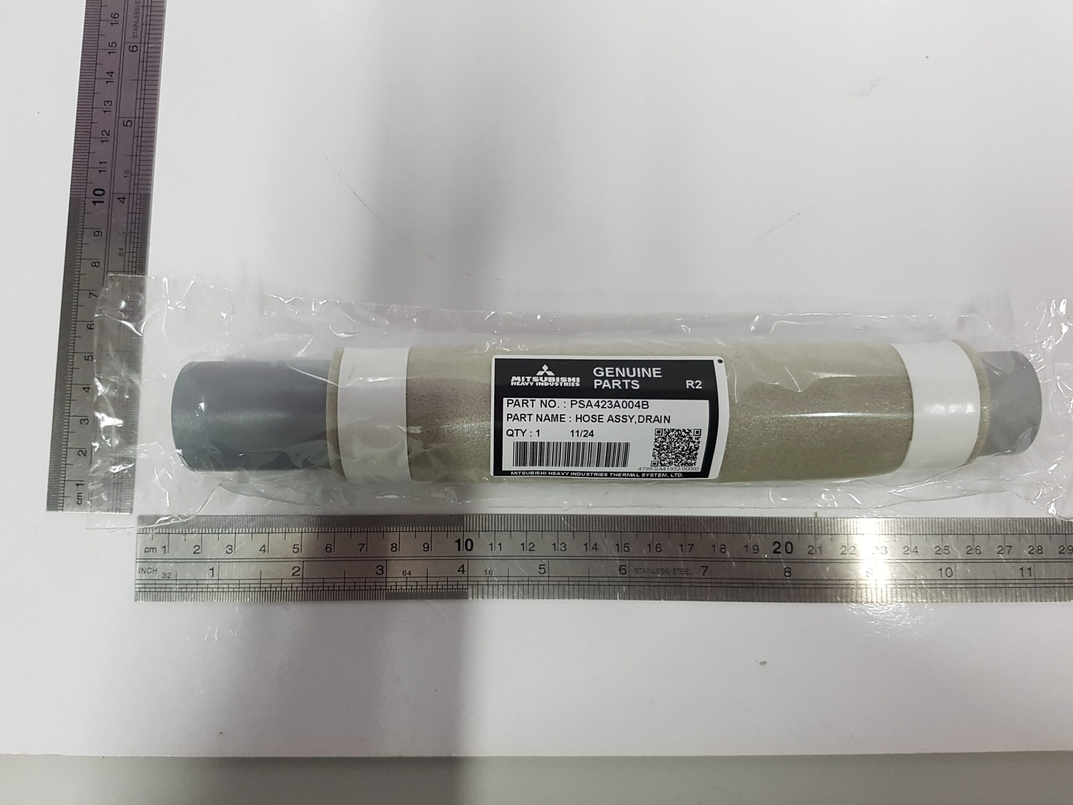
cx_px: 536
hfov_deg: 67.3
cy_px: 402
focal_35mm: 26
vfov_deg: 53.1
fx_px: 806
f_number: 1.7
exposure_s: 1/50
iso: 200
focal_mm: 4.2
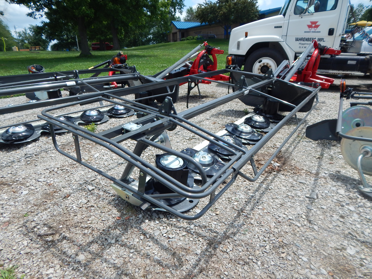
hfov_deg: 76.4
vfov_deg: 61.1
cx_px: 186
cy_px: 140
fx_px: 236
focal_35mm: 22
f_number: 6
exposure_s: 1/400
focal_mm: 4
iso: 125
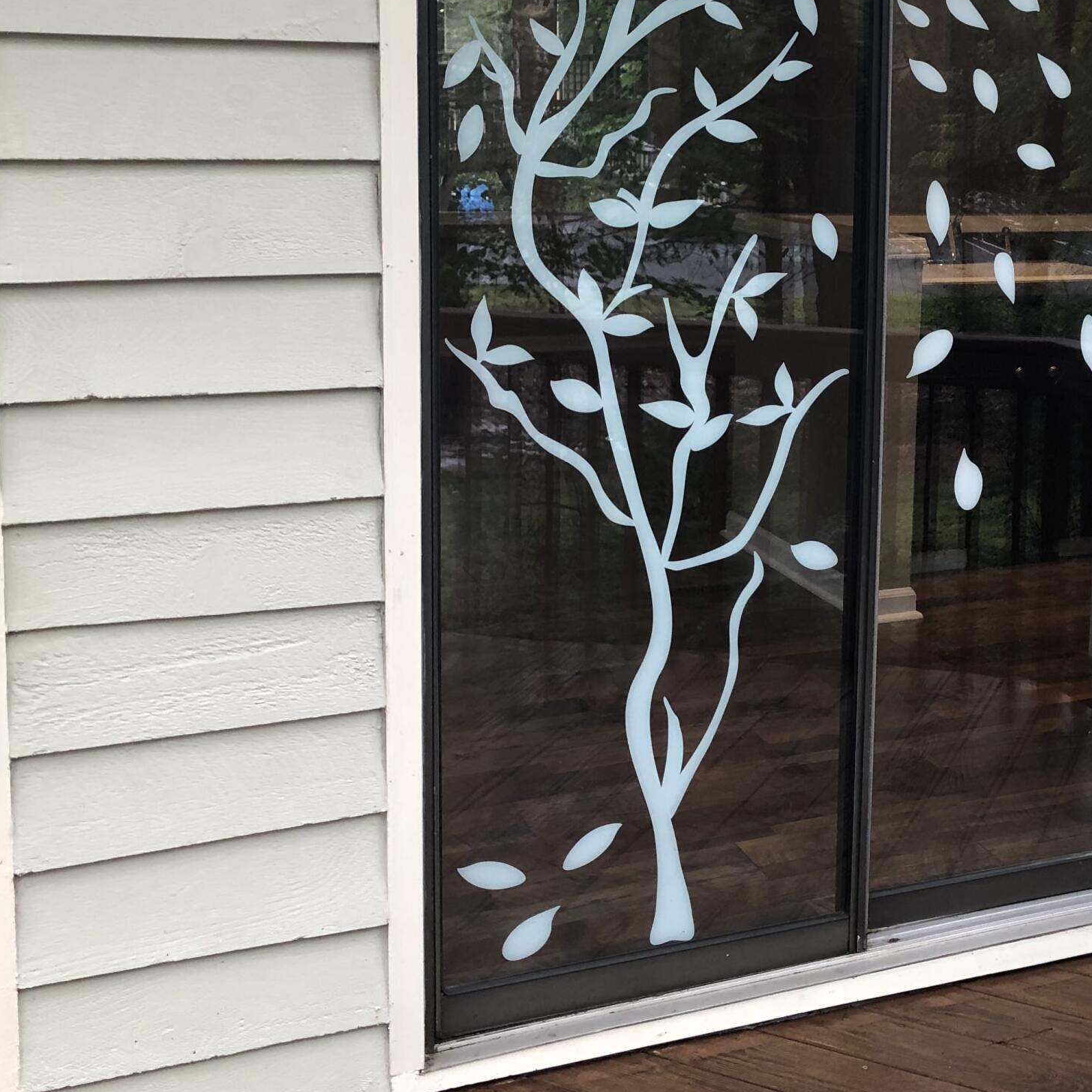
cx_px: 962
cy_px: 353
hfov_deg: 31.9
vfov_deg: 33.1
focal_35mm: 51
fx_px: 1820
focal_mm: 3.99
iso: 25
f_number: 1.8
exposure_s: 1/40
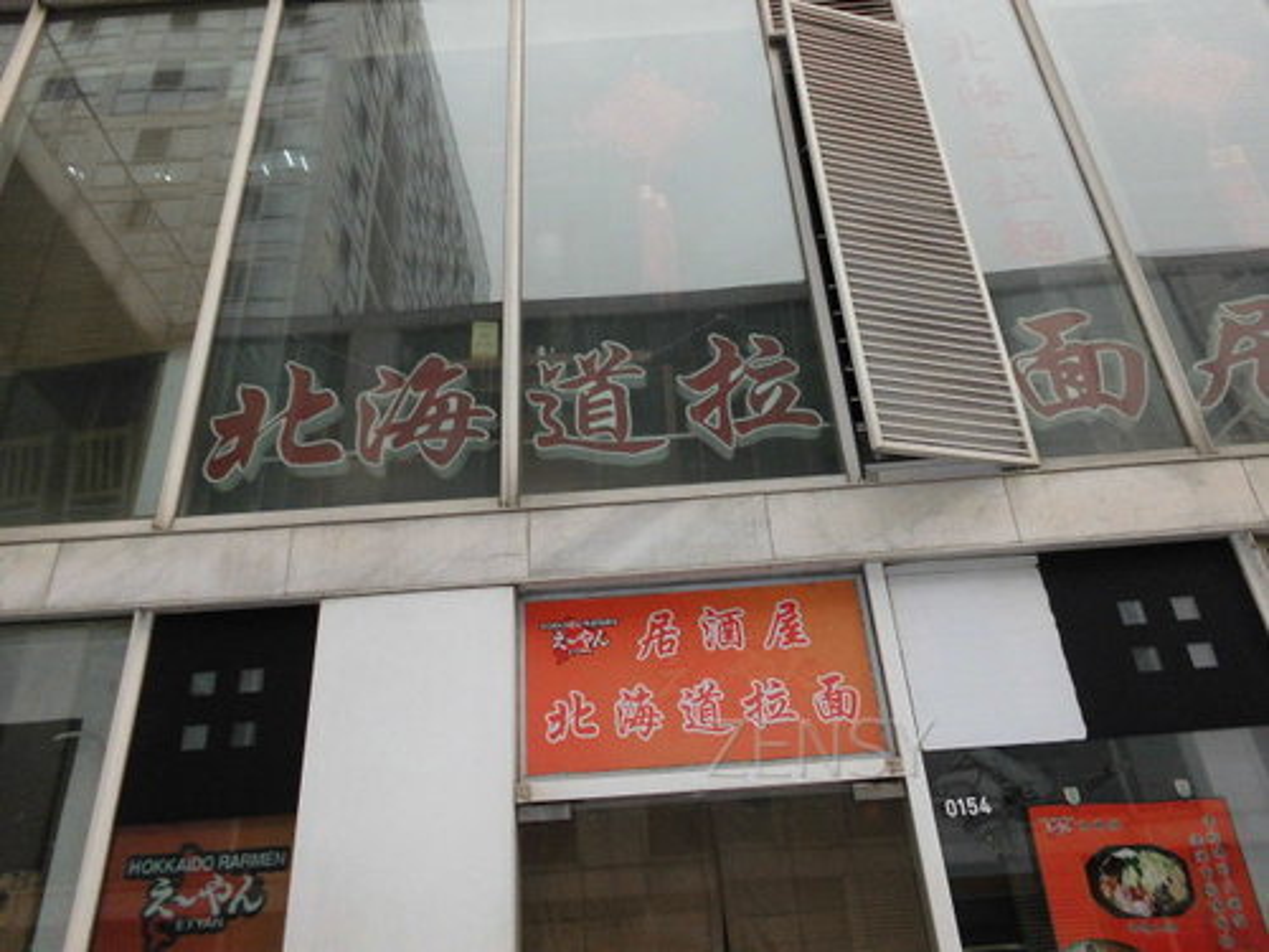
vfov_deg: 53.1
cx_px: 634
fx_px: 953
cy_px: 476
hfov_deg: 67.3
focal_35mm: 26
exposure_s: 1/60
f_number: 3.2
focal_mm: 4.6
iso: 200
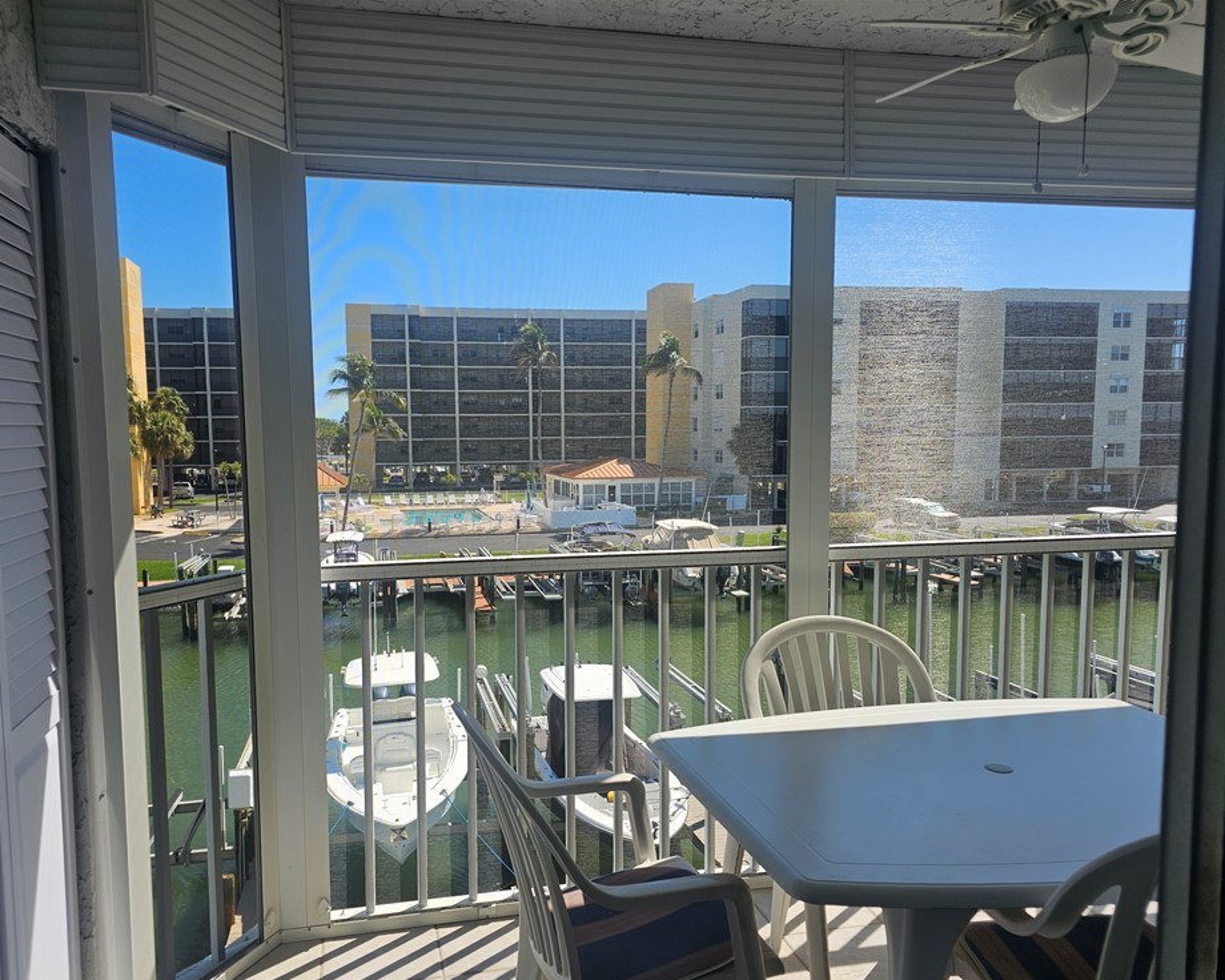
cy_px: 509
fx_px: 906
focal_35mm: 25
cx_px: 551
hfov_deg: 67.9
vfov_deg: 56.8
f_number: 1.7
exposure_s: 1/444
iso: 10
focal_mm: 6.3
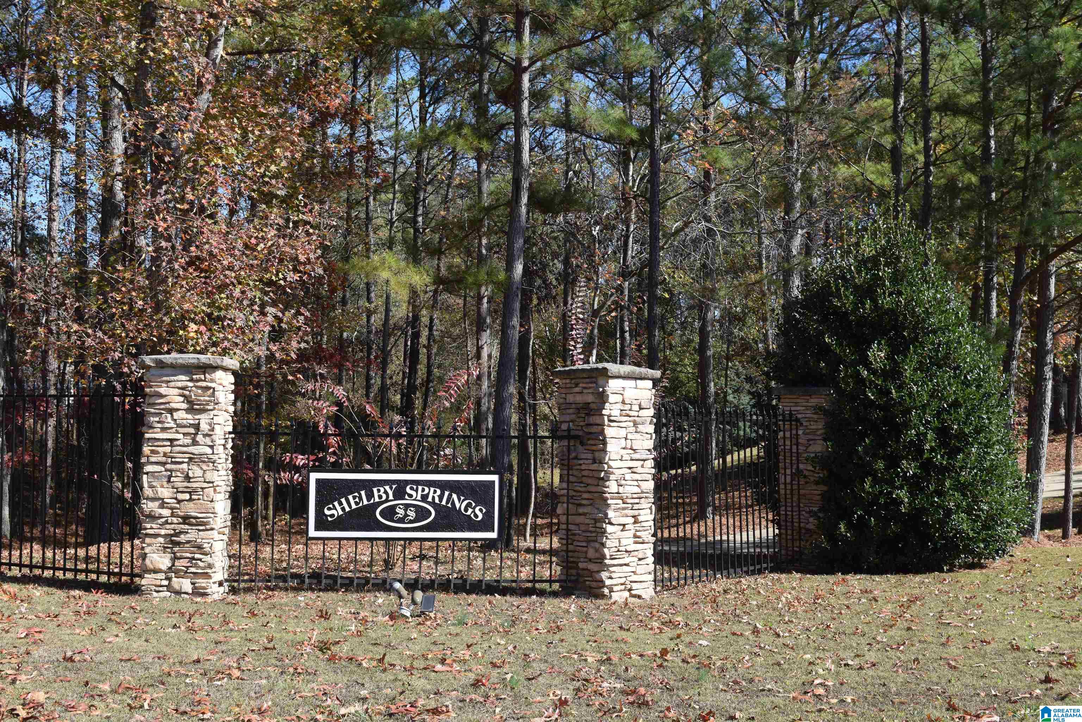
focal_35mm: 44
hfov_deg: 45.0
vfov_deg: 30.8
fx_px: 1307
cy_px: 361
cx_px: 541
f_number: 9
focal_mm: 29
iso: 200
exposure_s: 1/320
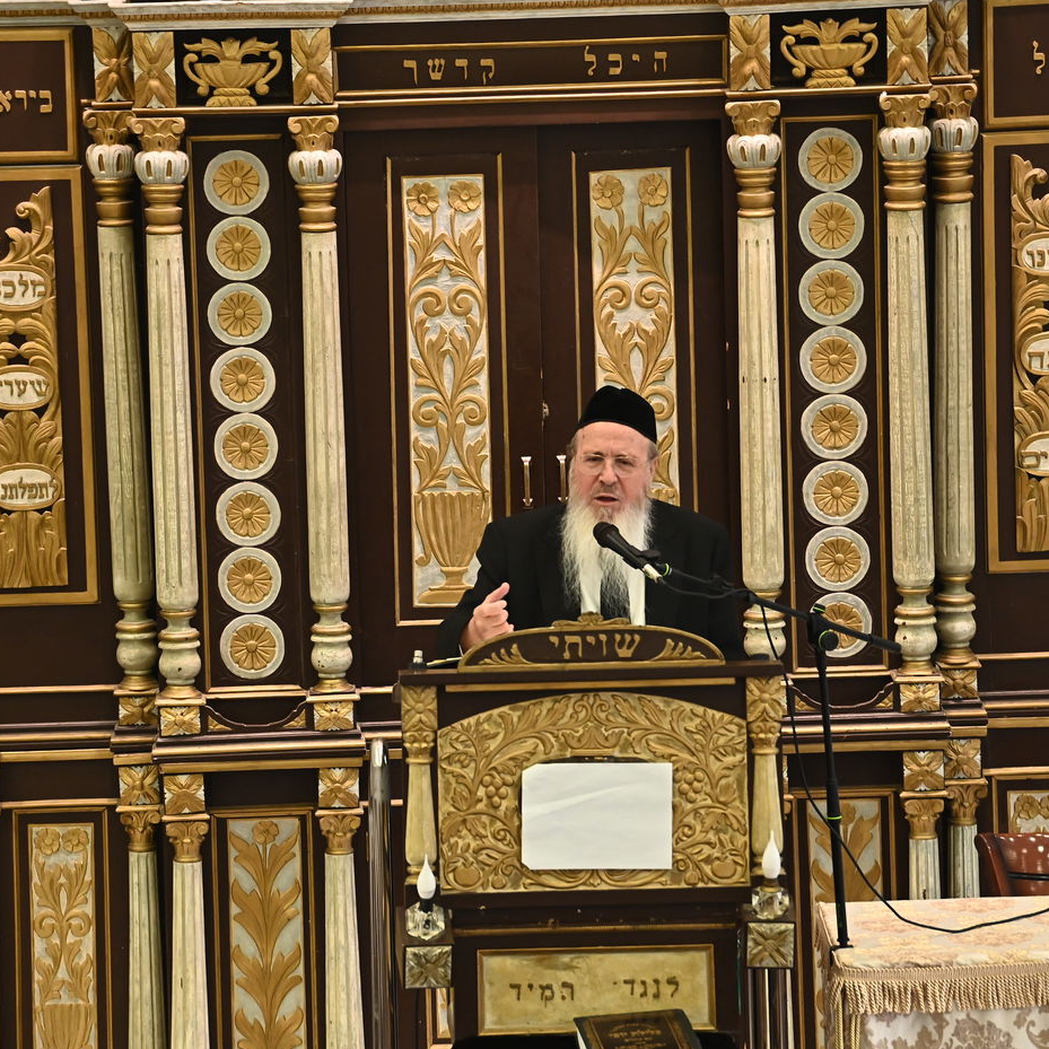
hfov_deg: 6.8
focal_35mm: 256
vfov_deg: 6.8
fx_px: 8777
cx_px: 488
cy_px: 525
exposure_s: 1/160
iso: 2500
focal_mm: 200
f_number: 7.1
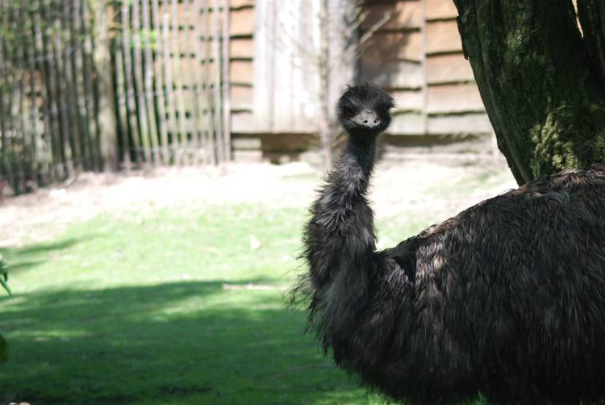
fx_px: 3769
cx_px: 294
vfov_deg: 6.1
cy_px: 373
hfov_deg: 9.2
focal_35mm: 224
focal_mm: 70
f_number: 4
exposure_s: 1/250
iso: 200
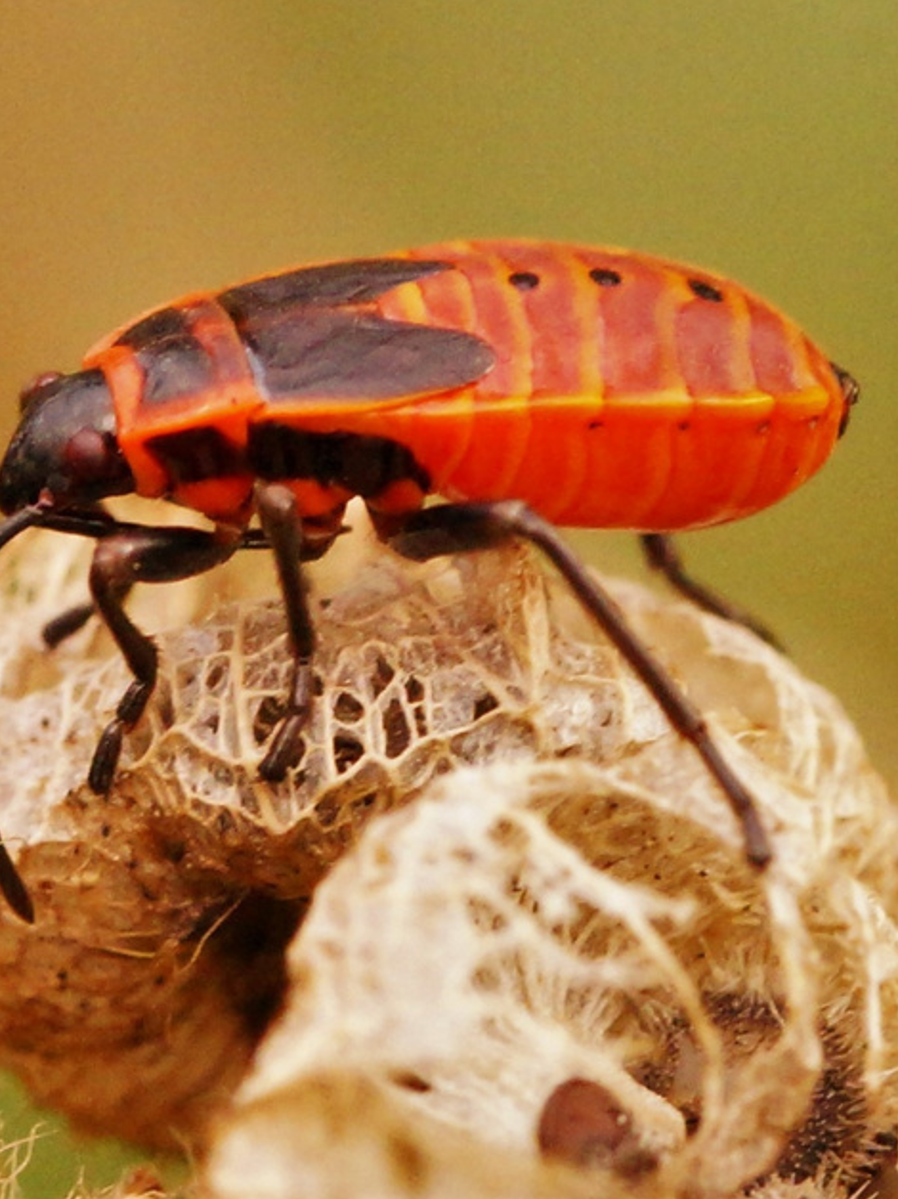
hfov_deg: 4.4
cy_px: 490
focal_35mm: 336
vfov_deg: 5.9
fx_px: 11626
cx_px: 129
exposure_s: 1/160
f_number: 10
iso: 3200
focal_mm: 90
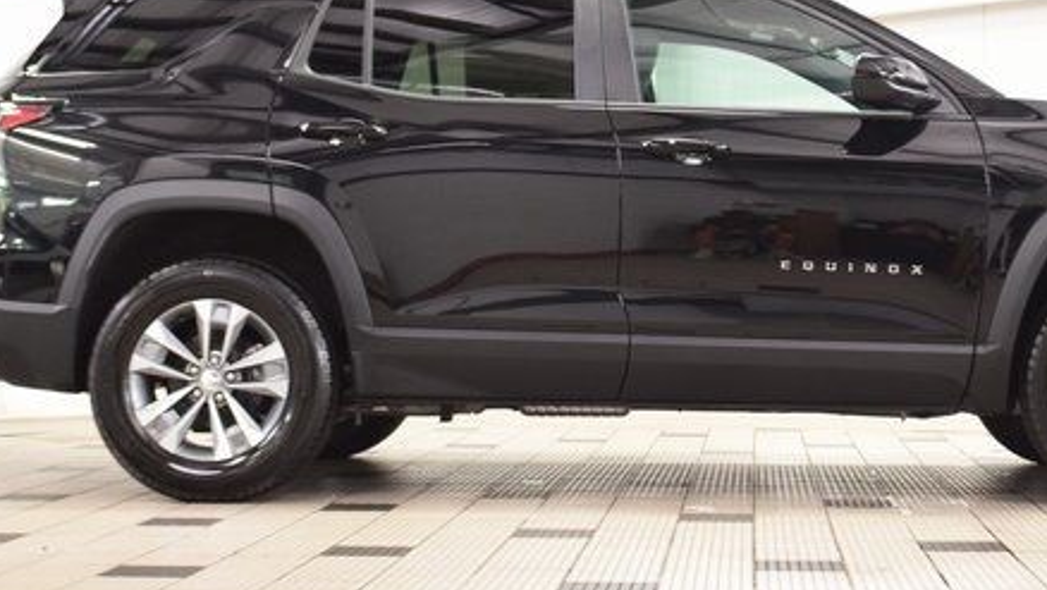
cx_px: 676
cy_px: 173
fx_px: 2167
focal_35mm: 78
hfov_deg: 27.0
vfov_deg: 15.5
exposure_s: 1/30
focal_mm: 34
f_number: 5
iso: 1600
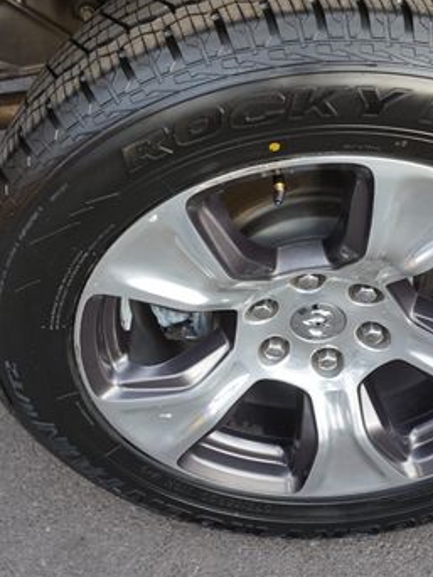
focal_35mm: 43
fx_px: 718
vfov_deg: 43.7
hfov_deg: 33.5
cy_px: 244
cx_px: 243
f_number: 4
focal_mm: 16
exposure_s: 1/60
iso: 100
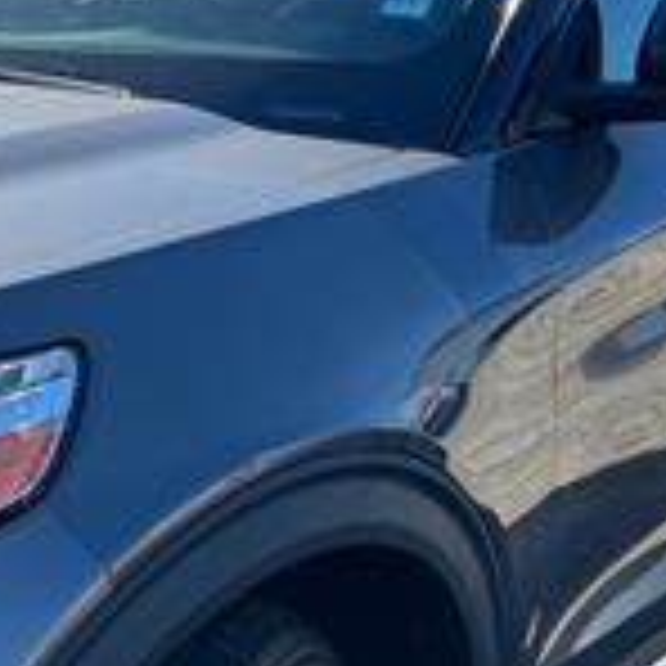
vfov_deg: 18.7
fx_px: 2003
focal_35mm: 92
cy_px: 508
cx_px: -99
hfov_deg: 18.1
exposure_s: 1/2331
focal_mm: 6.76
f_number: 1.78
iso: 80
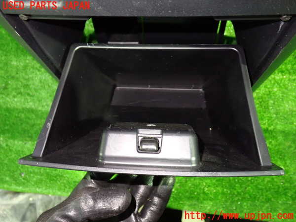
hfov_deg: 60.0
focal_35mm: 30
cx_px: 148
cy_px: 111
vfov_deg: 46.8
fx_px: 257
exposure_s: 1/13
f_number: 2.3
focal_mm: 5.4
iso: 800
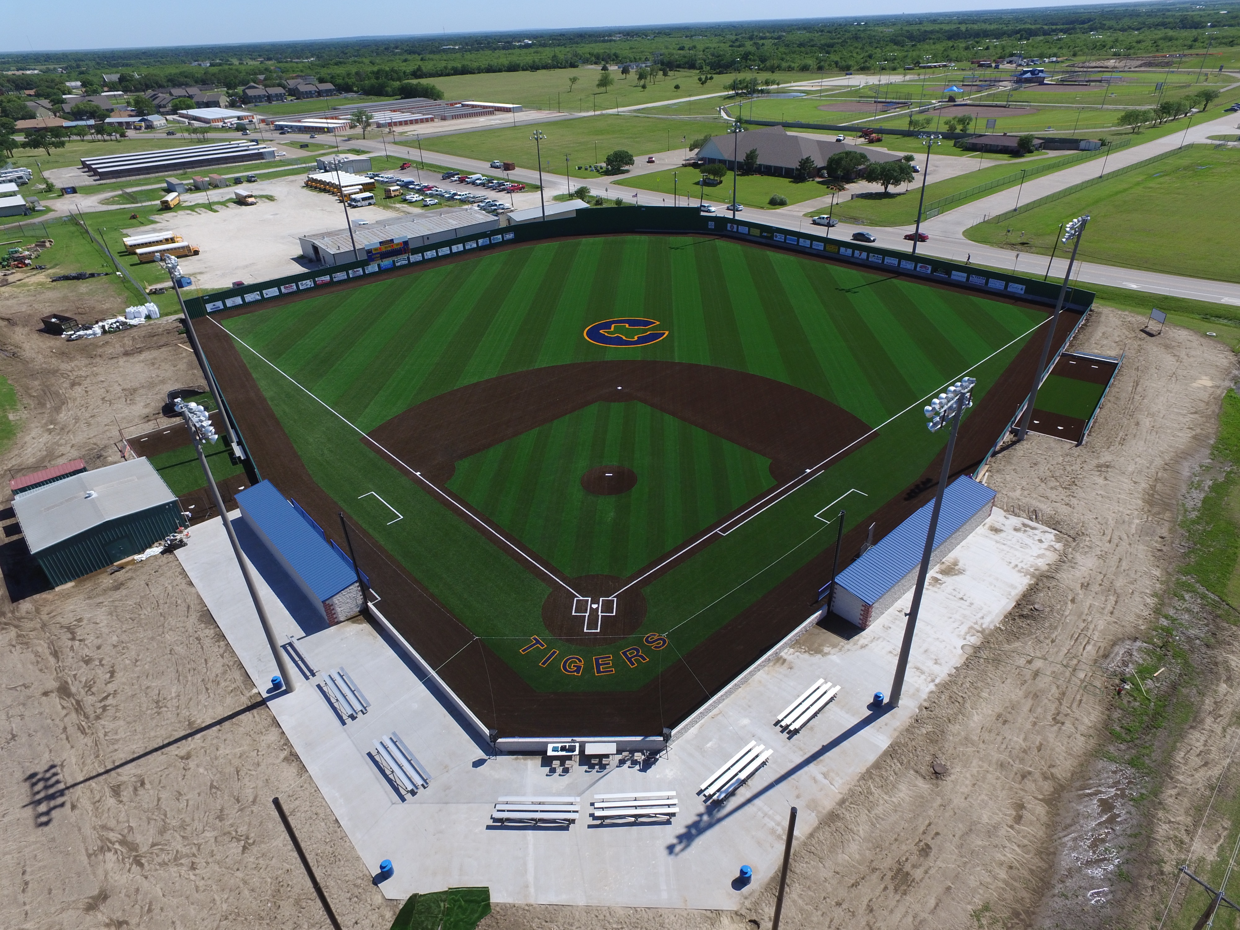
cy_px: 465
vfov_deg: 66.0
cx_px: 620
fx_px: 716
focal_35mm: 20
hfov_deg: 81.7
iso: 100
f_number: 2.8
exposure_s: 1/1199
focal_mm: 3.61
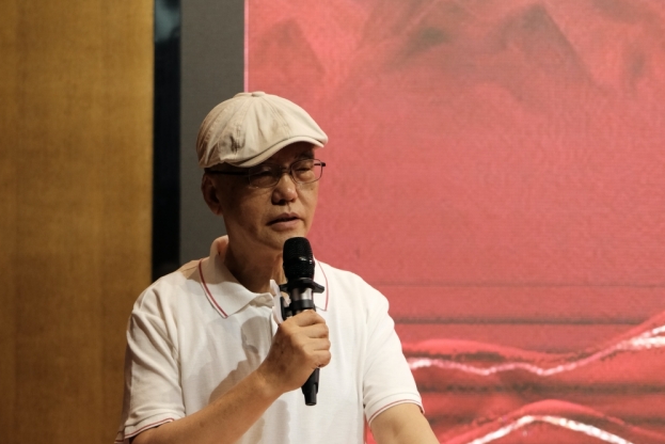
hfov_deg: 13.3
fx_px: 2846
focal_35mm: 154
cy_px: 232
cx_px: 304
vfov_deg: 8.9
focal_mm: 80
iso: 1600
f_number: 4
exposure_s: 1/125
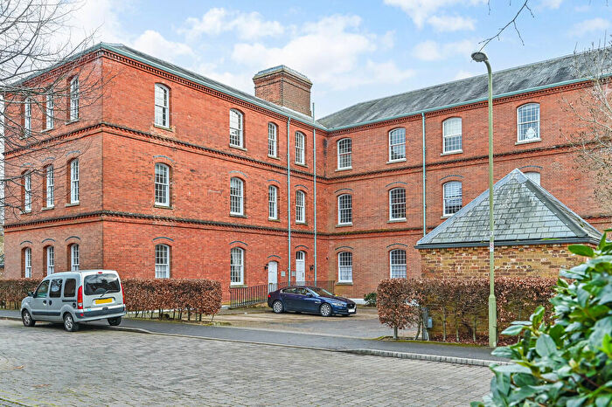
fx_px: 510
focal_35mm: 30
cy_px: 204
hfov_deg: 62.0
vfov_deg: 43.6
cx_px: 306
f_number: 9
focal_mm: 30
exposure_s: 1/200
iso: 400
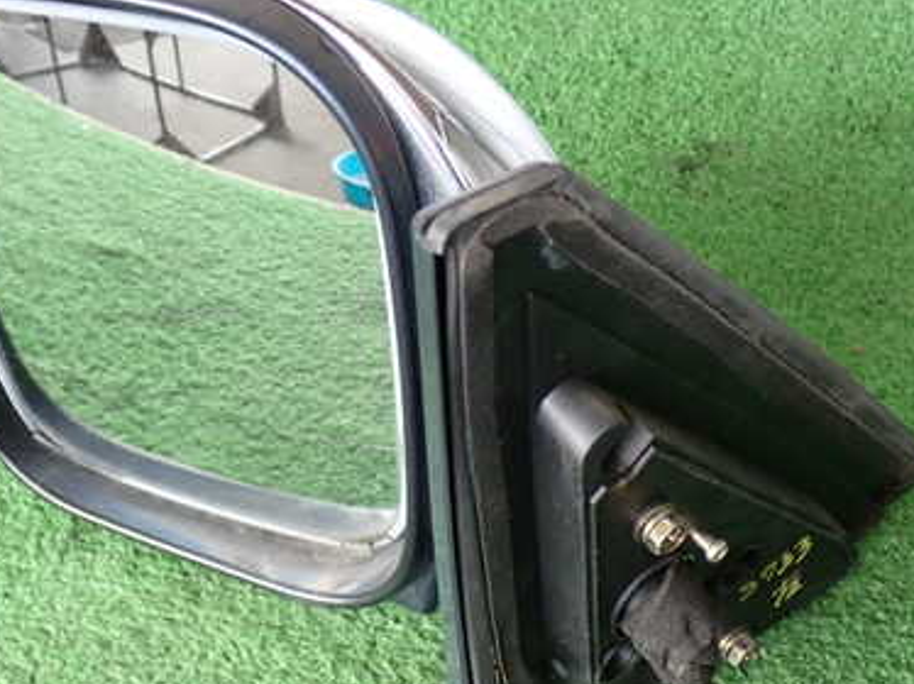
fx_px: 1610
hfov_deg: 31.7
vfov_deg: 24.0
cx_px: 425
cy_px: 388
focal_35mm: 61
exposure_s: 1/50
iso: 200
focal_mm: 6.83
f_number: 2.7
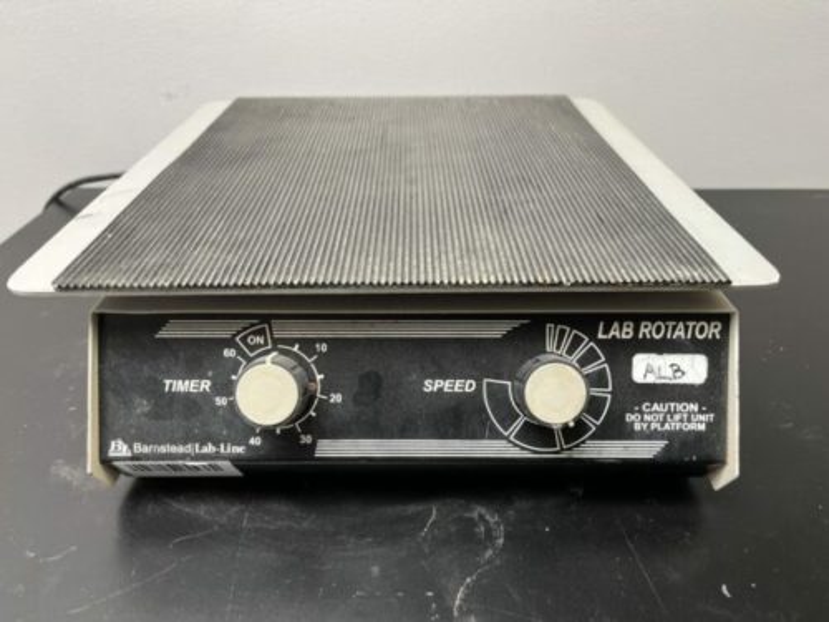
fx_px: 623
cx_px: 414
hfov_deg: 67.3
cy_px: 311
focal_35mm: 26
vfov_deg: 53.1
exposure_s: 1/121
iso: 80
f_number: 1.6
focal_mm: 5.1
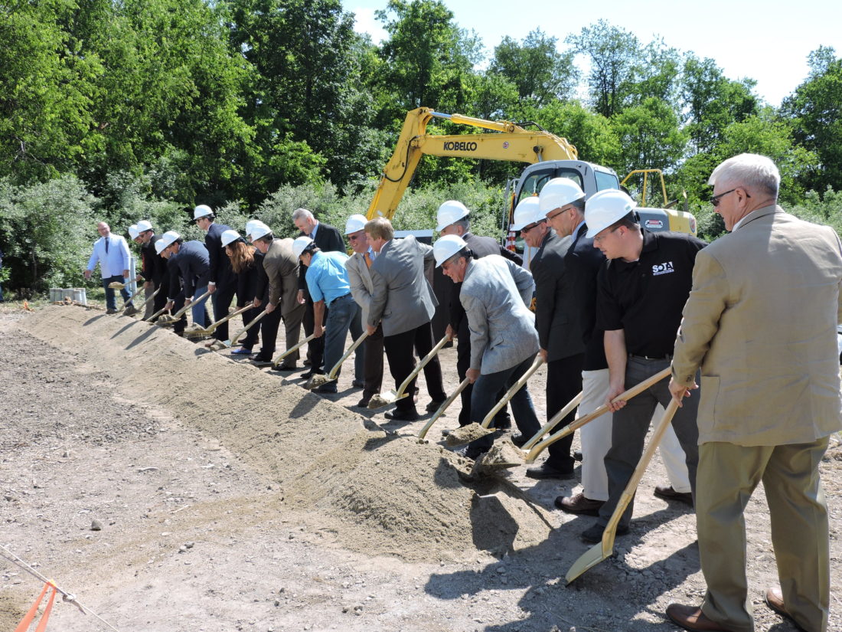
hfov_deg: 60.0
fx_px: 730
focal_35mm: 30
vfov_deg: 46.8
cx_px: 421
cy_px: 316
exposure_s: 1/640
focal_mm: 5.4
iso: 100
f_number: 3.1
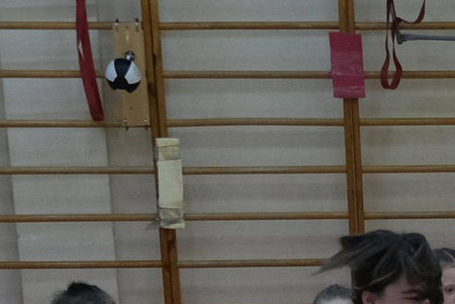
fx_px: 2010
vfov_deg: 7.9
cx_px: 602
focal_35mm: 159
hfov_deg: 12.5
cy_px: 749
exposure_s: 1/320
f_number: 4.2
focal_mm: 20.9
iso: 2500
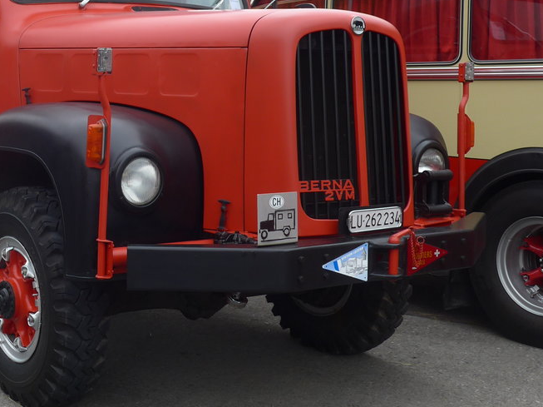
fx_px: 894
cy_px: 76
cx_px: 55
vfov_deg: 25.2
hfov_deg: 32.2
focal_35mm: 57
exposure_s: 1/400
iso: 80
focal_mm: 6.5
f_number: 2.8
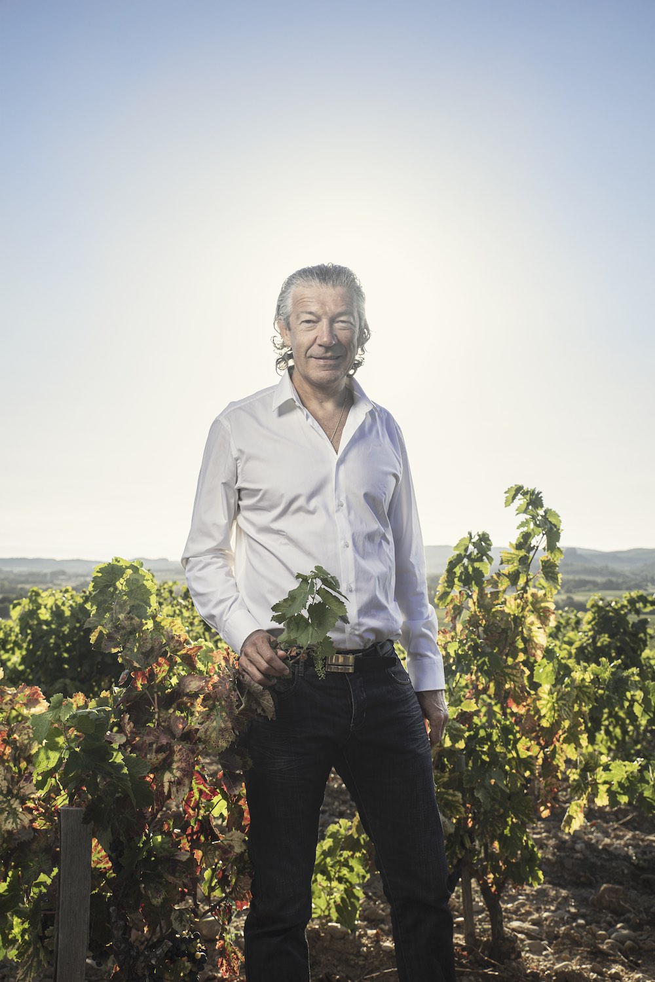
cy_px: 491
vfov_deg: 48.5
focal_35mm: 40
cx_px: 328
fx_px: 1092
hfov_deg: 33.4
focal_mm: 40
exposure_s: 1/320
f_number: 6.3
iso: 320
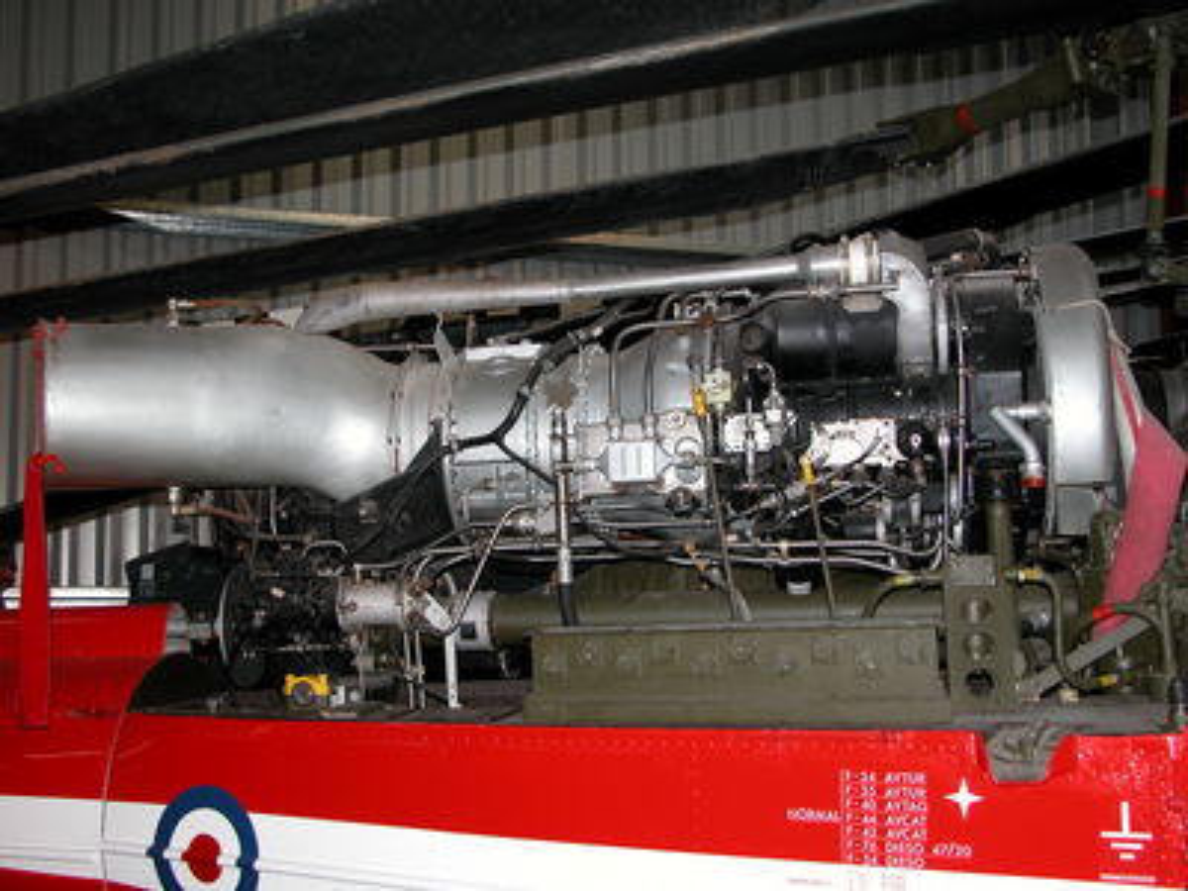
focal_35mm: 46
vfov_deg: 31.5
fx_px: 1579
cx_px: 594
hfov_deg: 41.2
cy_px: 446
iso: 100
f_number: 3
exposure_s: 1/60
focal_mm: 11.6
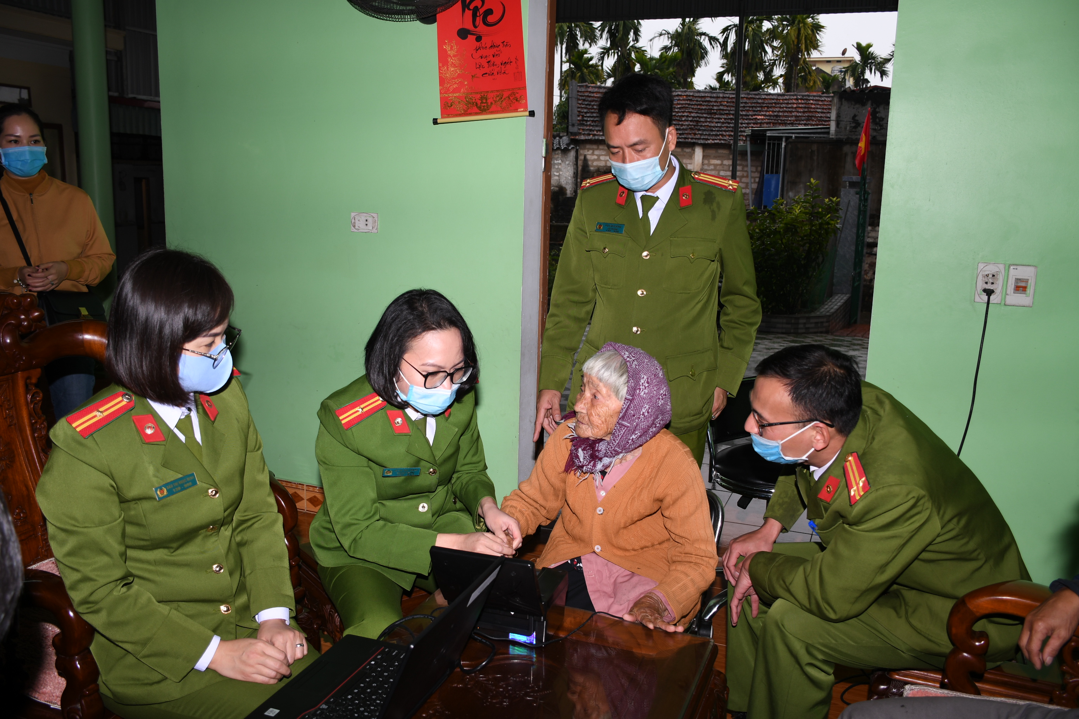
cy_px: 360
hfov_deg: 61.9
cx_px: 540
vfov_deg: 43.6
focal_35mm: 30
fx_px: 899
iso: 125
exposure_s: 1/200
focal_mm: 20
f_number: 5
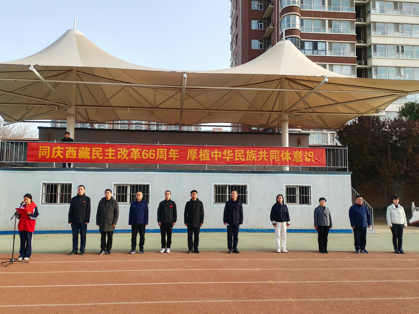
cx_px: 210
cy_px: 157
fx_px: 387
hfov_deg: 56.8
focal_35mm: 32
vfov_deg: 44.2
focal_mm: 6.12
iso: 50
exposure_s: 1/200
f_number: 1.9
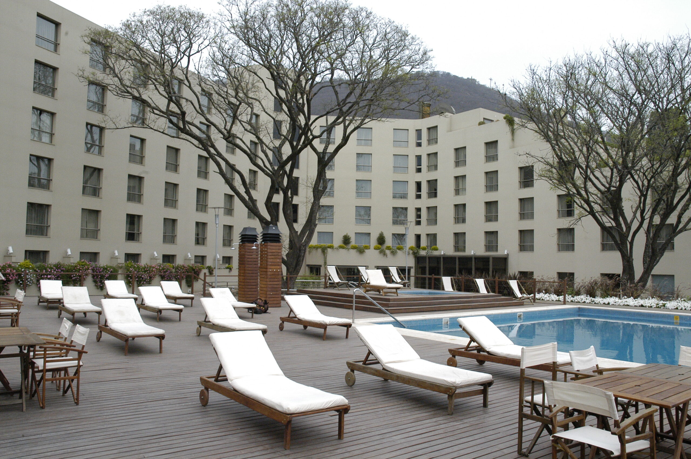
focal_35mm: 27
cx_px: 346
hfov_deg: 67.4
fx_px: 518
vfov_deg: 47.8
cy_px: 230
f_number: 10
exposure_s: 1/500
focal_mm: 18
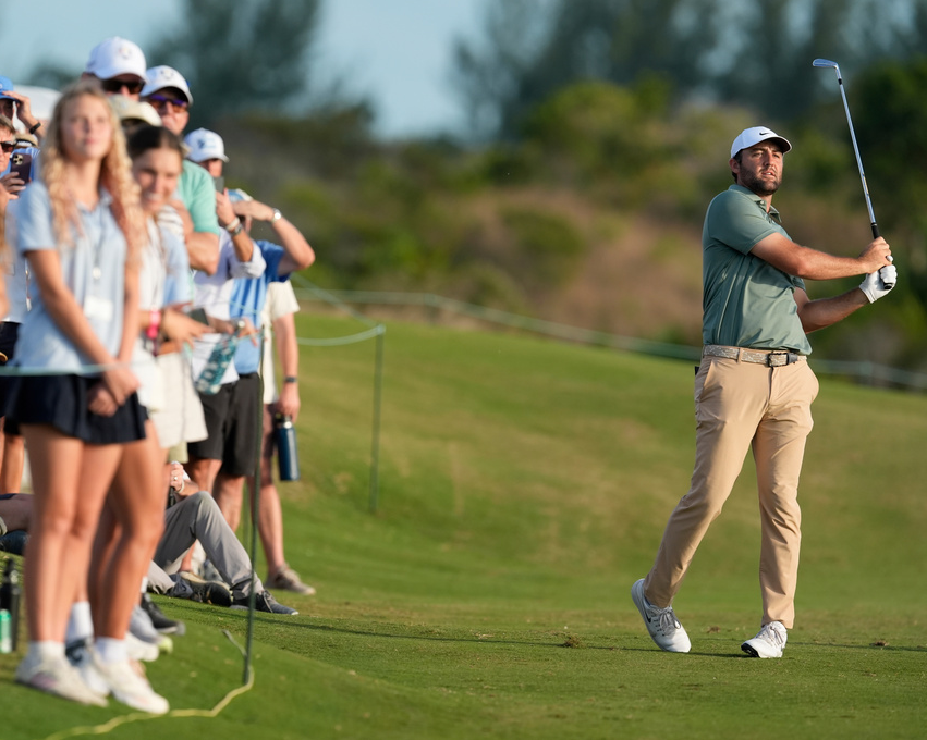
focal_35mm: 678
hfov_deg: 2.9
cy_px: 369
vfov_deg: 2.3
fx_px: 18593
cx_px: 370
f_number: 5.6
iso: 500
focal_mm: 600
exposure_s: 1/1250
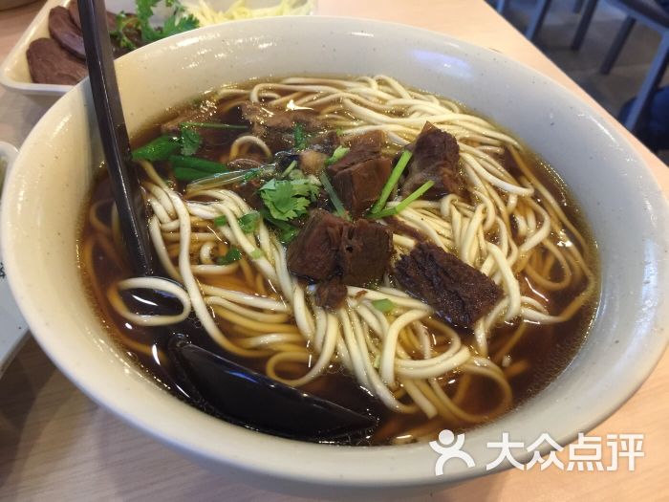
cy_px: 251
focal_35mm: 29
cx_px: 334
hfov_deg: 61.7
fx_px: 560
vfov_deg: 48.2
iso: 125
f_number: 2.2
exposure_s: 1/10
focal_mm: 4.15
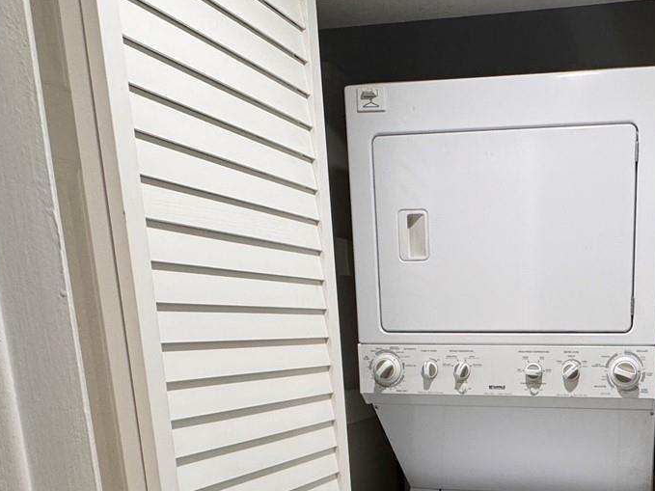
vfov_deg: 39.5
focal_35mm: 33
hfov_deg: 51.1
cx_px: 545
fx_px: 624
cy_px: 452
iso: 200
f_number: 2.2
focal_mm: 2.22
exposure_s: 1/120
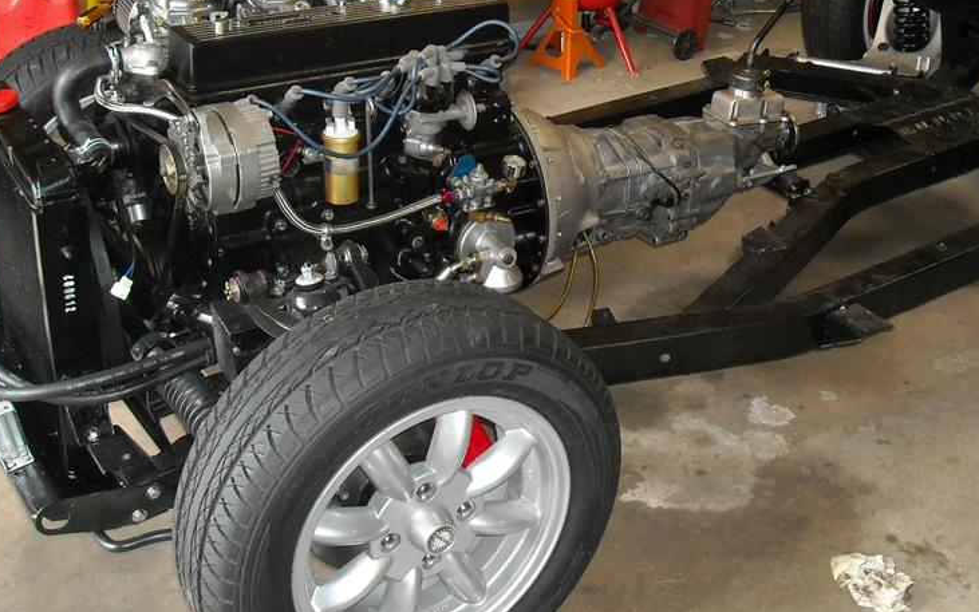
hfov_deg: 38.5
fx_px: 1388
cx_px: 647
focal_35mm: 52
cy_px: 220
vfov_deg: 24.8
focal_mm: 5.7
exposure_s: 1/60
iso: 400
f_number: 2.8
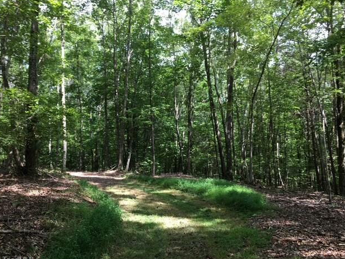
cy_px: 131
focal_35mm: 30
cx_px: 172
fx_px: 299
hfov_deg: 60.0
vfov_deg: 46.8
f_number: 2.2
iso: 25
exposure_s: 1/120
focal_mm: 4.15
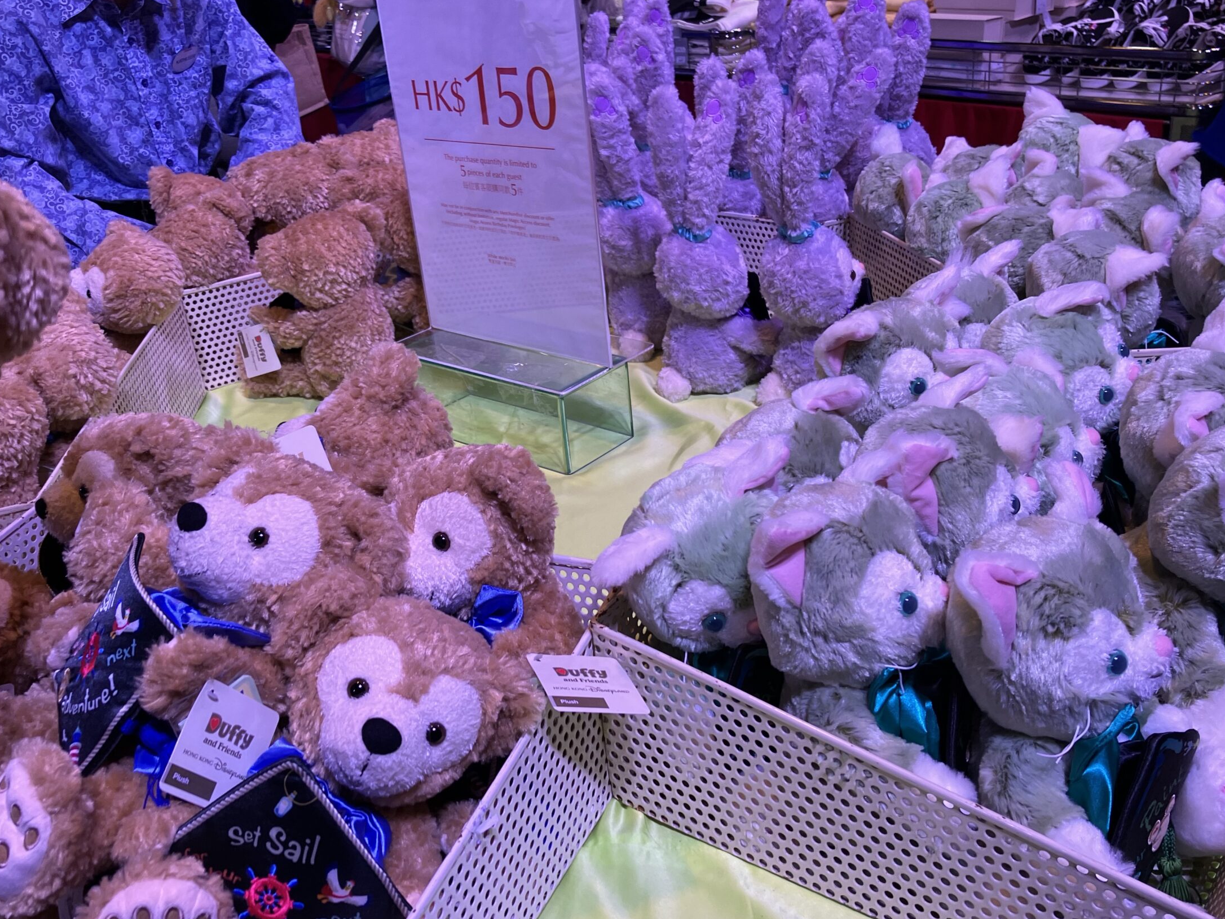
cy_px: 431
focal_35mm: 33
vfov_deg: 42.9
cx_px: 563
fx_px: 1168
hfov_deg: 55.3
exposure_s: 1/98
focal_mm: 3.99
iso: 80
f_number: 1.8
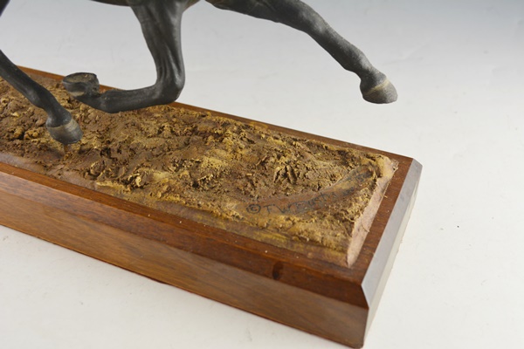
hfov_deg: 49.6
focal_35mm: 39
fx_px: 568
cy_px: 174
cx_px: 262
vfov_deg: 34.2
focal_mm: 26
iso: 400
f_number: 5.6
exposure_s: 1/125
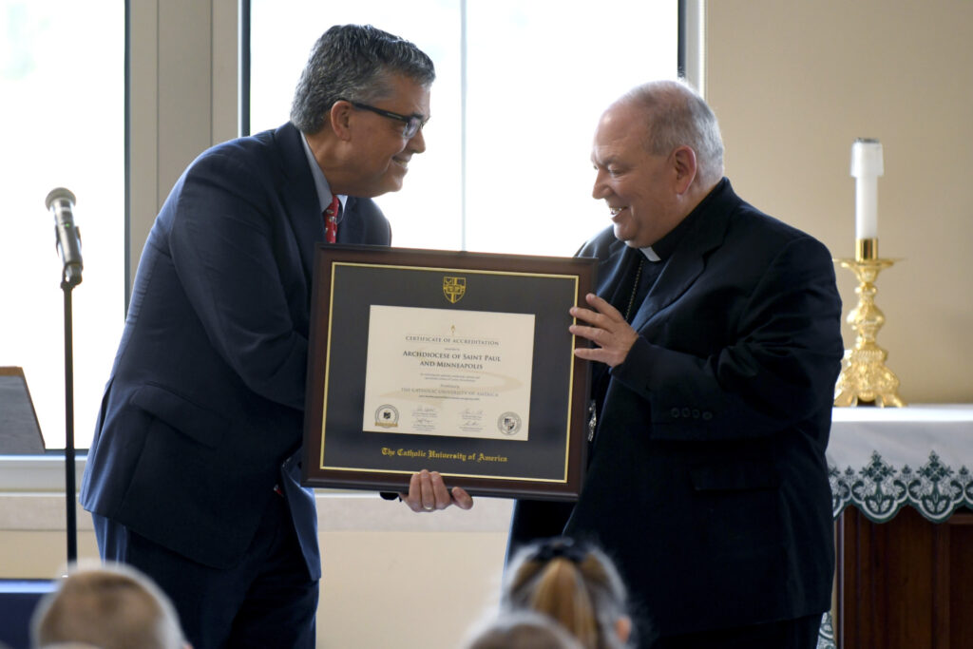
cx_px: 486
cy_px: 324
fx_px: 5406
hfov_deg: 10.3
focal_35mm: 200
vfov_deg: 6.9
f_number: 2.8
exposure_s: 1/250
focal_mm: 200
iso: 1600
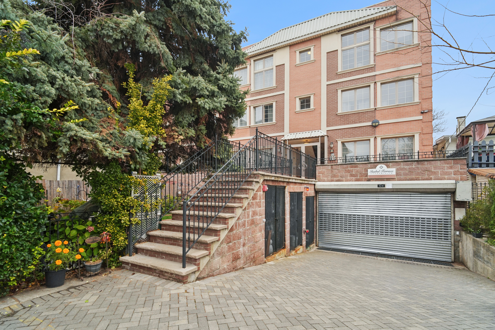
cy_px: 165
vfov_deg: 73.7
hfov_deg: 96.7
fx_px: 220
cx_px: 248
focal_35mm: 16
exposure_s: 1/50
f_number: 8
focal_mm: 16
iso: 400
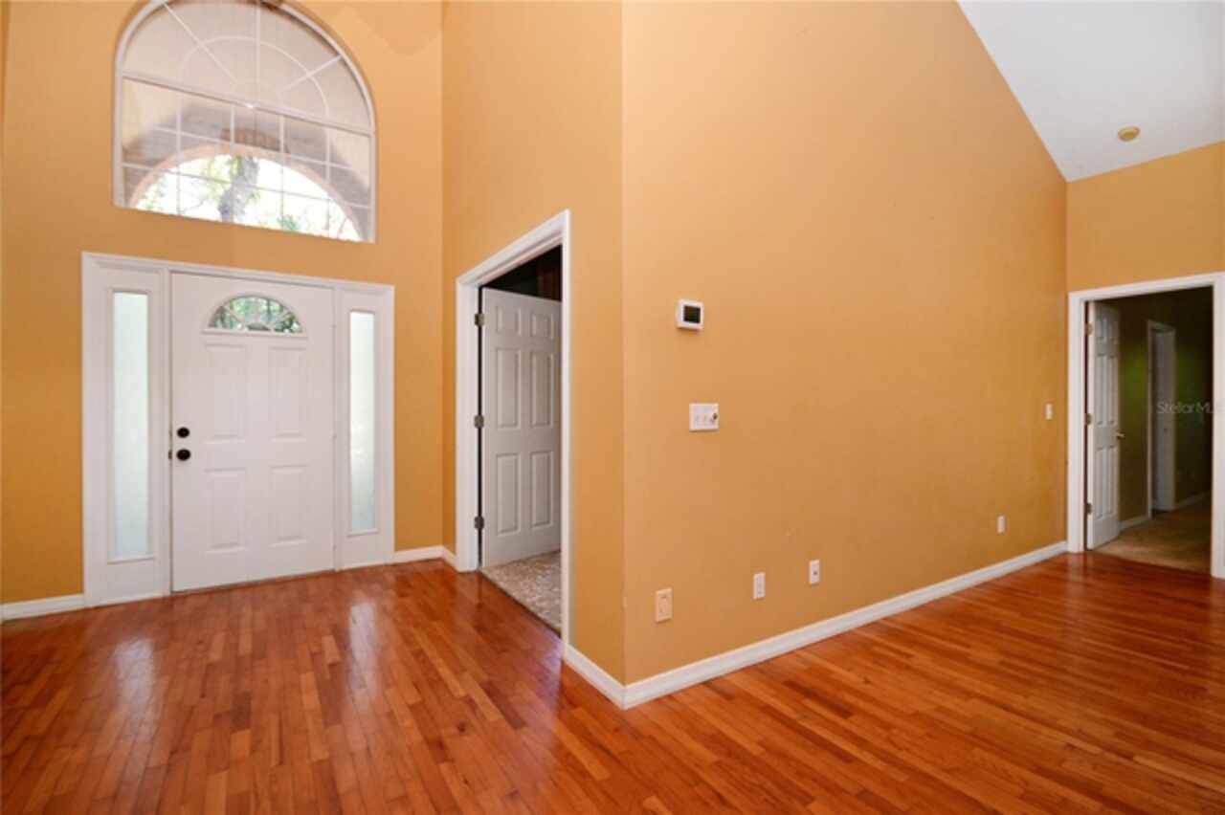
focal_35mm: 15
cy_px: 408
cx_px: 612
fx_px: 510
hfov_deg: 100.4
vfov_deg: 77.3
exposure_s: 1/60
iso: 400
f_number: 5.6
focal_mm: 10
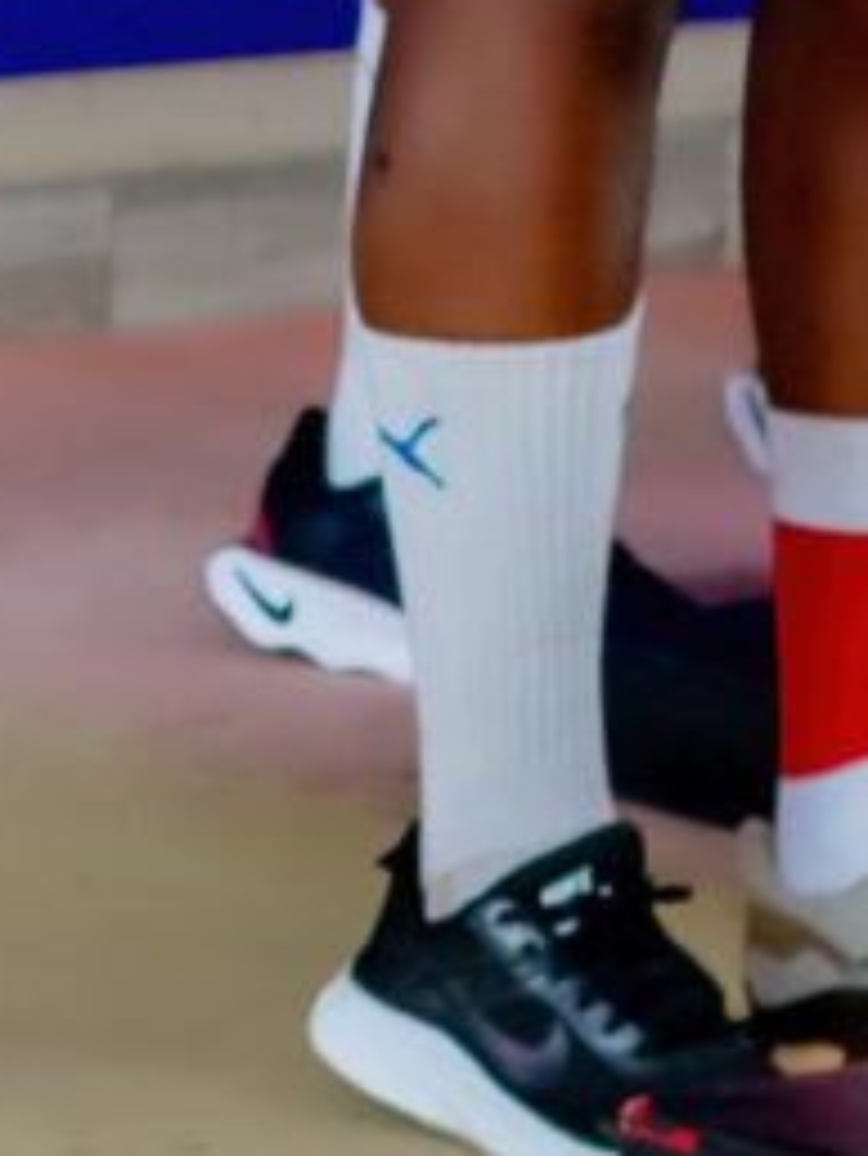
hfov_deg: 3.1
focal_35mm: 479
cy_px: -394
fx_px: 16001
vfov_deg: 4.1
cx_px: -859
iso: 400
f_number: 3.5
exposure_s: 1/160
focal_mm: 50
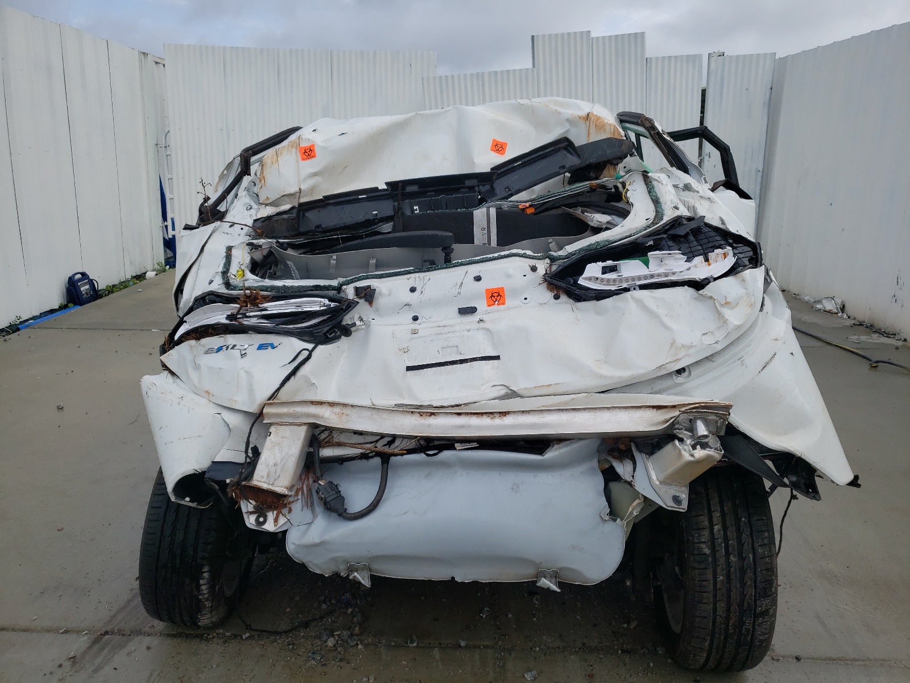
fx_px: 683
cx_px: 455
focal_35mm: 26
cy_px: 342
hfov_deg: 67.3
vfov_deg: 53.1
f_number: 1.5
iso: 50
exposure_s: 1/3333
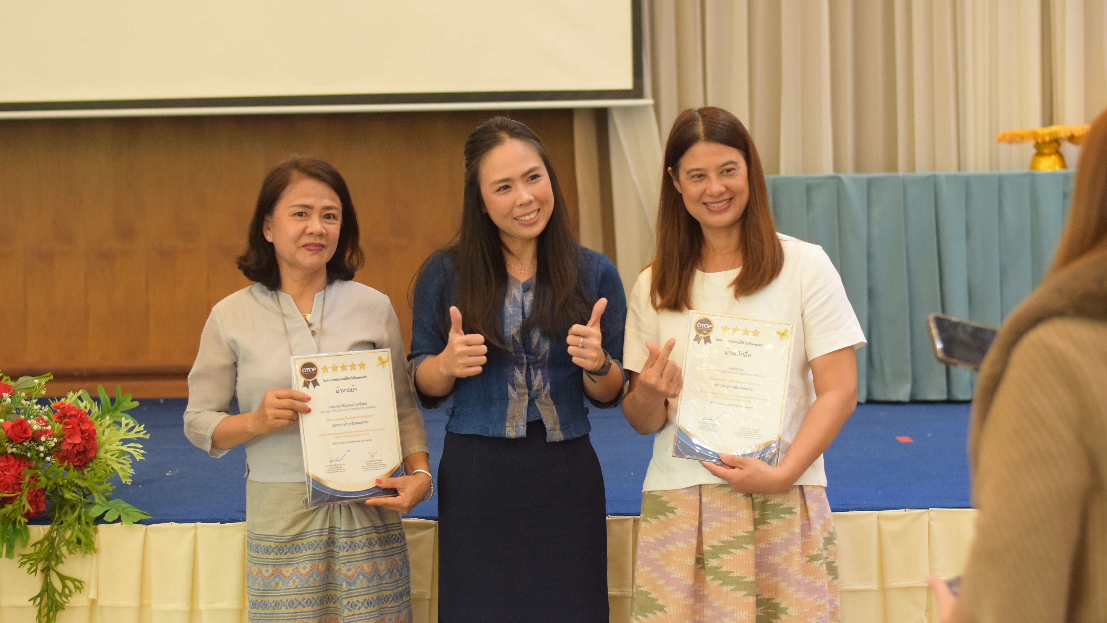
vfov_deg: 15.3
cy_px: 313
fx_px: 2319
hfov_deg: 26.8
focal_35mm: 79
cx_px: 551
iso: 2500
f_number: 2.5
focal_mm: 50
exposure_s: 1/320
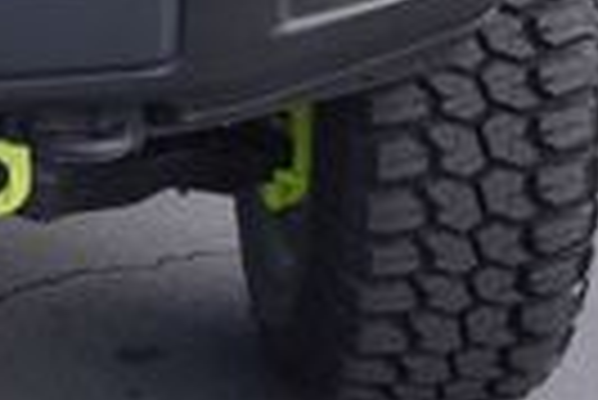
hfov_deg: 11.9
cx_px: -274
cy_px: -283
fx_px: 2750
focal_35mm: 165
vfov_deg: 8.1
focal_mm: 23
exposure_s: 1/125
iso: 100
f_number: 6.3
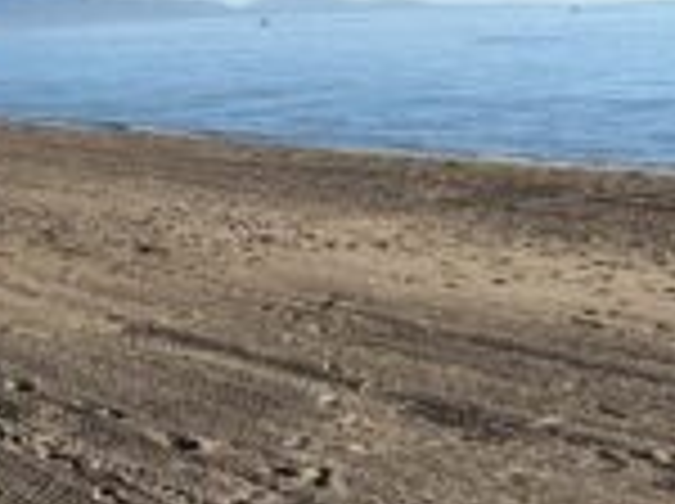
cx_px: -250
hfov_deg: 22.9
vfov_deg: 19.2
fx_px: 1441
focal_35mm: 74
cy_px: -9
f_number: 1.78
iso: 80
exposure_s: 1/6173
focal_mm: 6.76
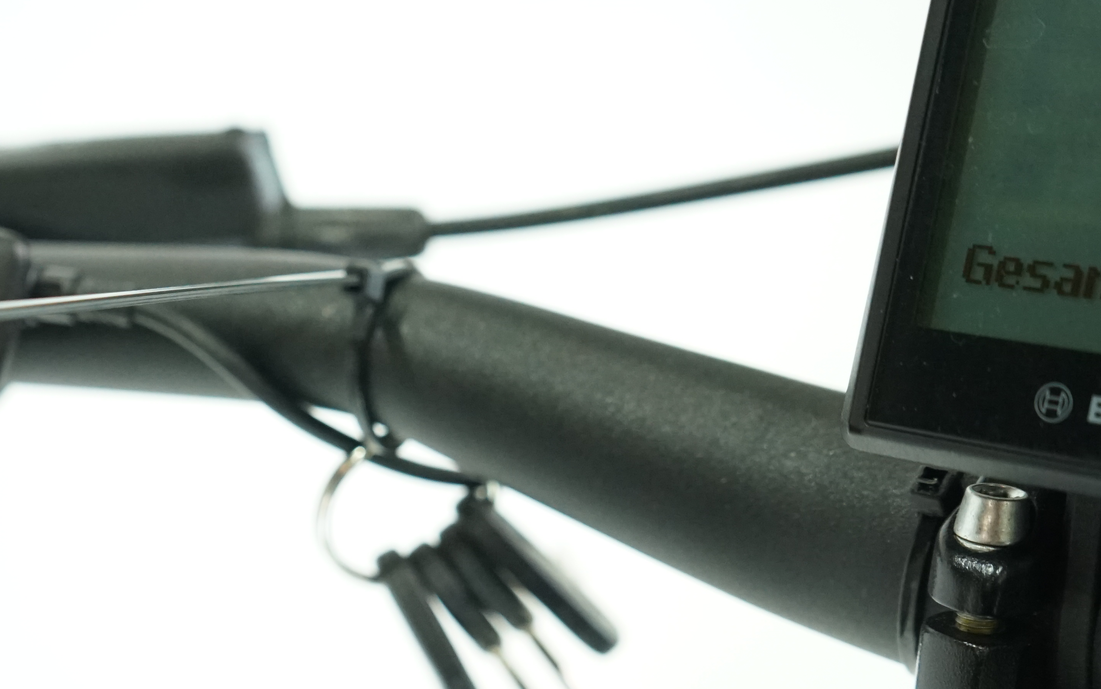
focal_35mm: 64
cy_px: 523
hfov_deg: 31.7
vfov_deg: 20.2
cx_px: 354
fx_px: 1921
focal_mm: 30
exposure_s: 1/200
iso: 2500
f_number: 4.5
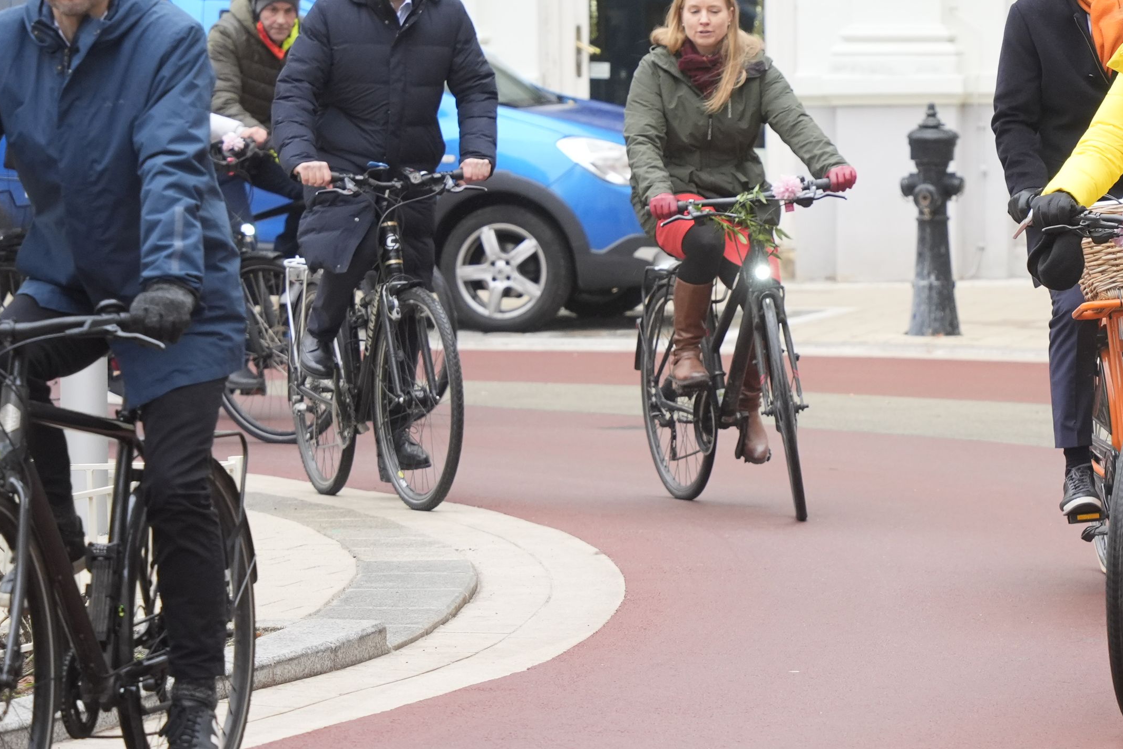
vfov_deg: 6.0
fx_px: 7143
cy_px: 272
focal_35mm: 229
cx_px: 922
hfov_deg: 9.0
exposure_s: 1/320
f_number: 5
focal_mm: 122
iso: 1250
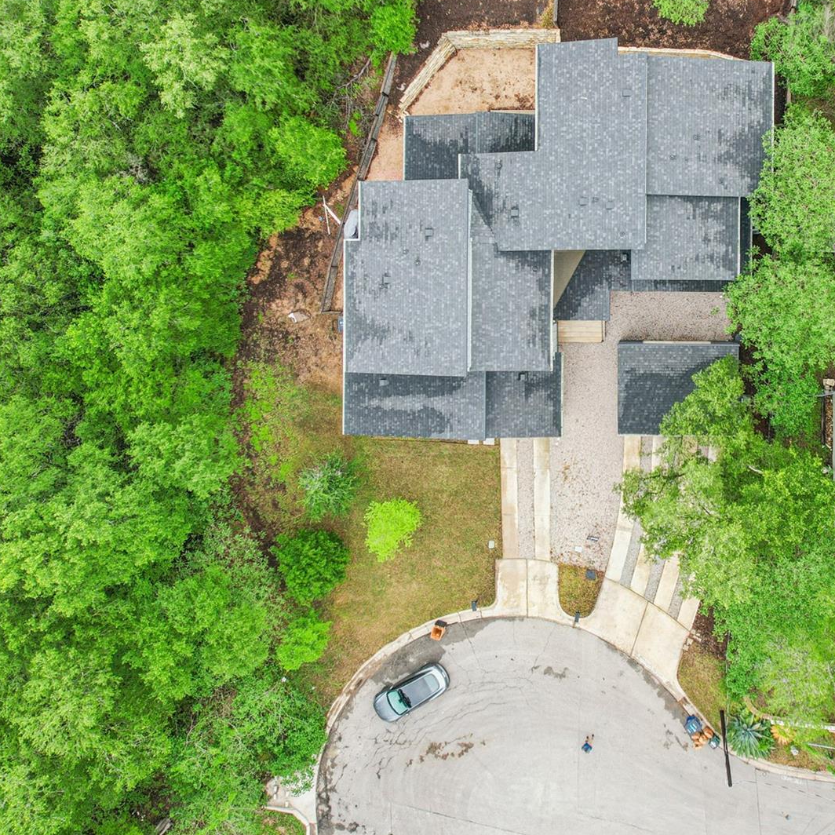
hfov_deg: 44.4
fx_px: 982
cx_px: 633
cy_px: 323
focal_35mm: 36
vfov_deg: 45.7
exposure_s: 1/125
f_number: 2.8
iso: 100
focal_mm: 8.4
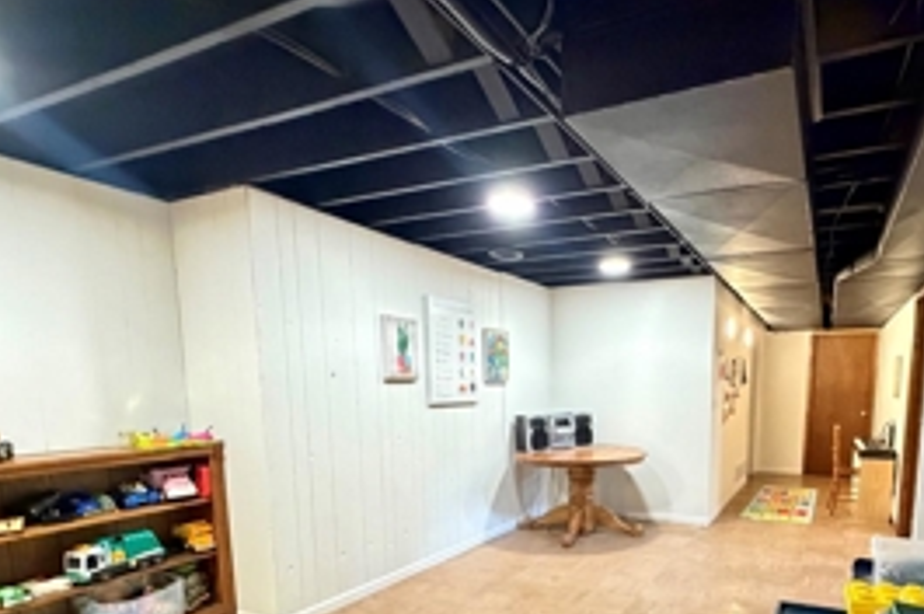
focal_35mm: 22
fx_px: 564
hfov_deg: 77.2
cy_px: 467
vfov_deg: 54.2
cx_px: 579
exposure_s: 1/40
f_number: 2.2
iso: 1000
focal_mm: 2.22
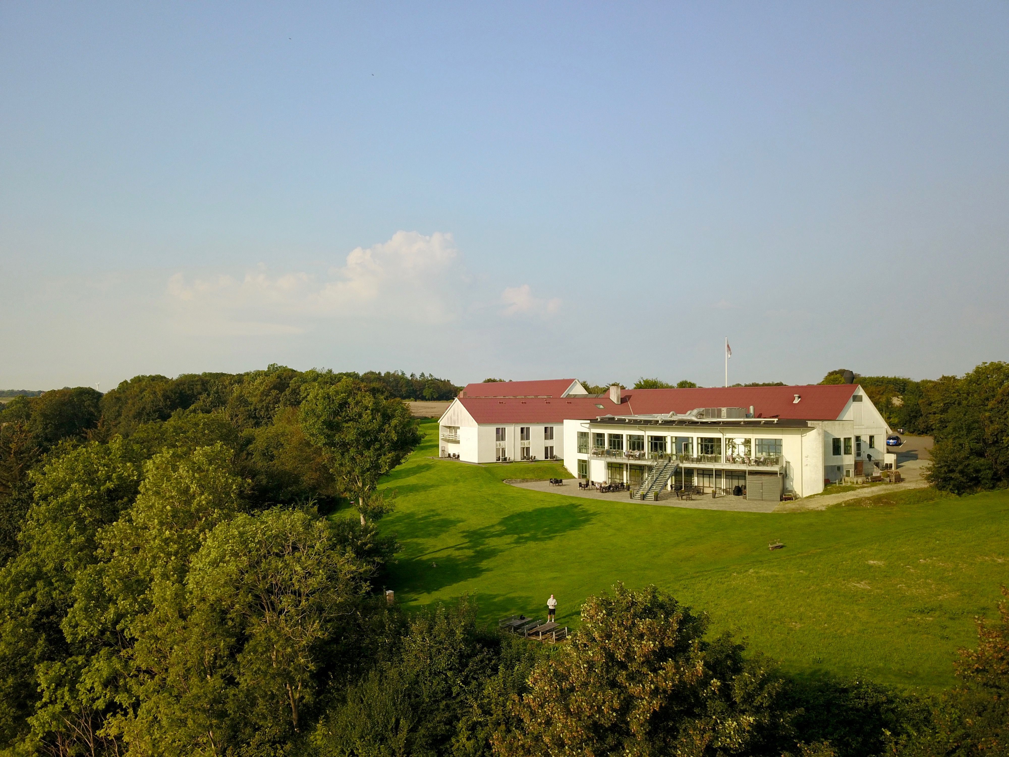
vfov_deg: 53.1
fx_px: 758
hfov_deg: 67.3
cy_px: 378
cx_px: 504
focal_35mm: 26
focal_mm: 4.73
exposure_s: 1/135
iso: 100
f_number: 2.2
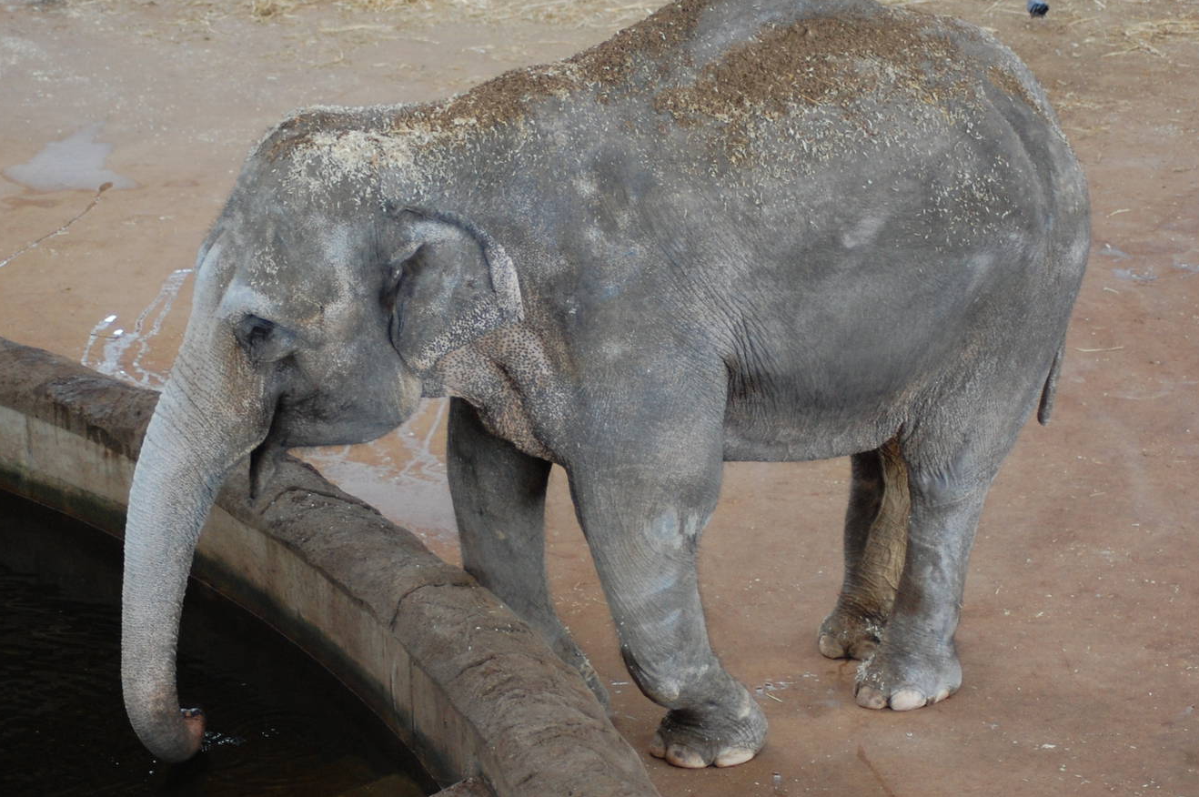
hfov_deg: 15.0
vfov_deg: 10.0
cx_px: 557
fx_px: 4545
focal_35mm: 137
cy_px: 401
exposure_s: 1/50
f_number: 4
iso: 800
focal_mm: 75
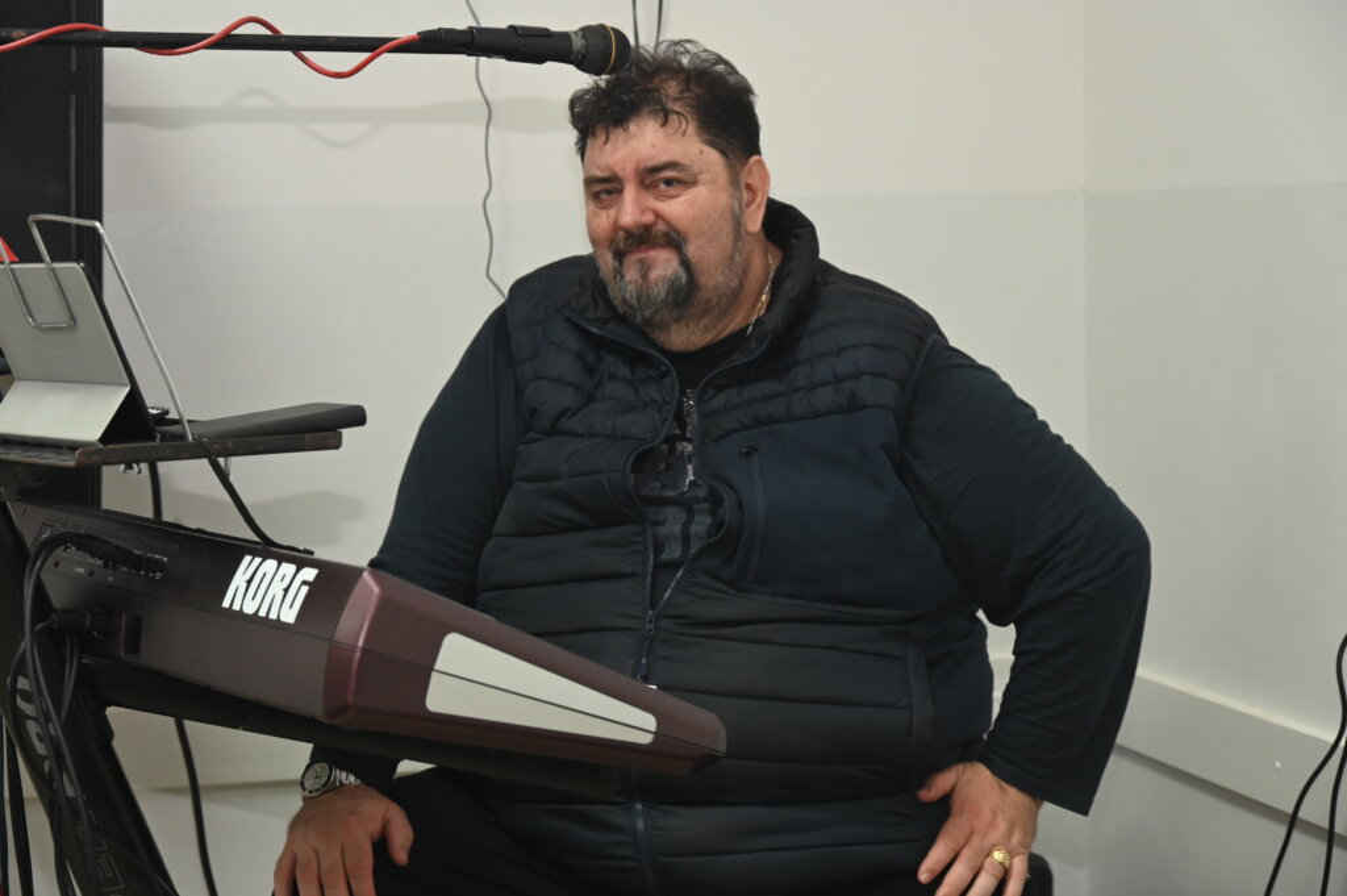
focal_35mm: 75
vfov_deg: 18.2
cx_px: 674
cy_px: 448
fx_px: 2804
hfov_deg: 27.0
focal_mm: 75
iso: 2500
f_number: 6
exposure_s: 1/60
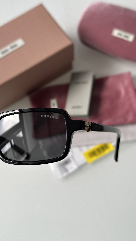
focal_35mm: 53
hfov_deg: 22.6
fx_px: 340
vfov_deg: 39.2
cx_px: 51
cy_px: 121
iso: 50
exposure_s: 1/175
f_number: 1.78
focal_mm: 6.86
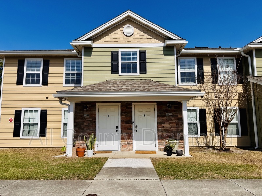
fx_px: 182
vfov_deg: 56.8
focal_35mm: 24
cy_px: 98
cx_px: 131
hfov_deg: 71.6
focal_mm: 6.76
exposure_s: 1/10417
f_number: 1.78
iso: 80
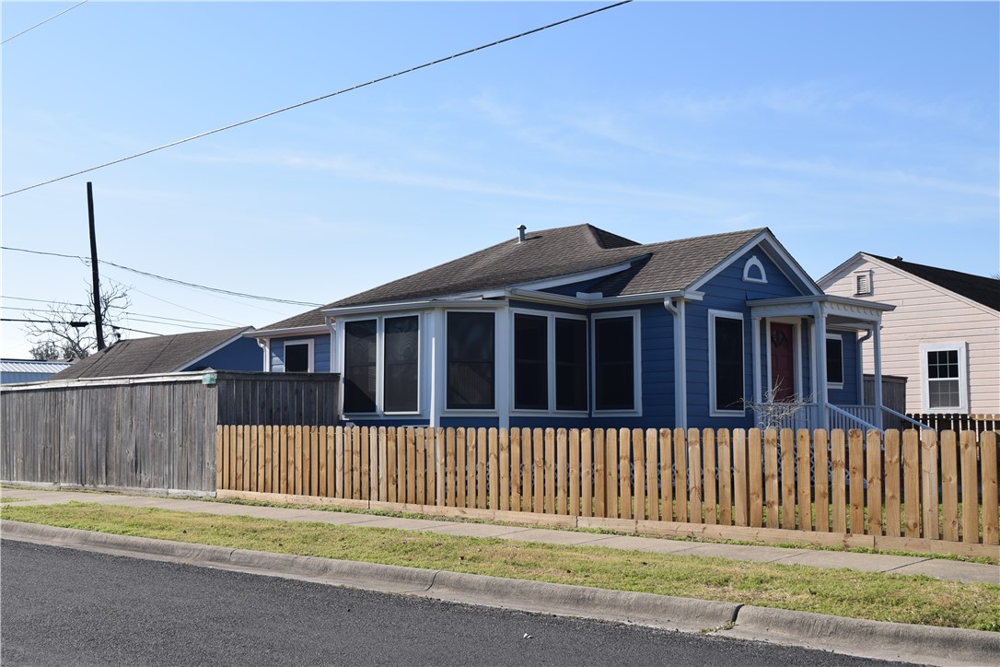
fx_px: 1250
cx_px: 500
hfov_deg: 43.6
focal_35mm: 45
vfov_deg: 29.9
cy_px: 334
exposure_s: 1/320
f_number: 9
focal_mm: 30
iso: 100
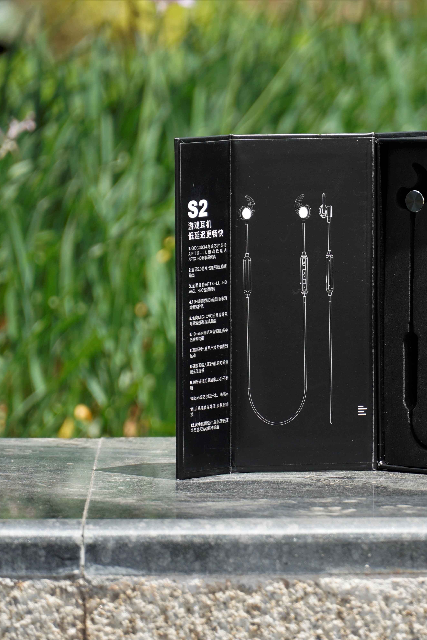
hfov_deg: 4.5
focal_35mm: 305
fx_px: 5422
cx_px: 334
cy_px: 321
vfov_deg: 6.8
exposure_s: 1/160
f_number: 5.6
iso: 100
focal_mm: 135
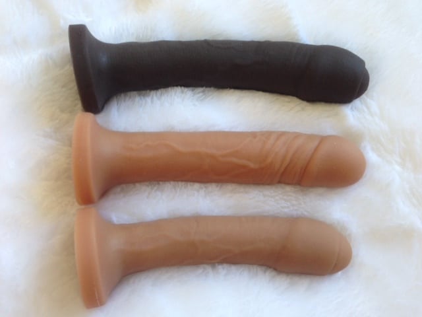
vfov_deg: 42.9
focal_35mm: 33
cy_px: 158
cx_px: 211
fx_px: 402
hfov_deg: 55.4
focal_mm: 4.12
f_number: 2.4
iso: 64
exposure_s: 1/20
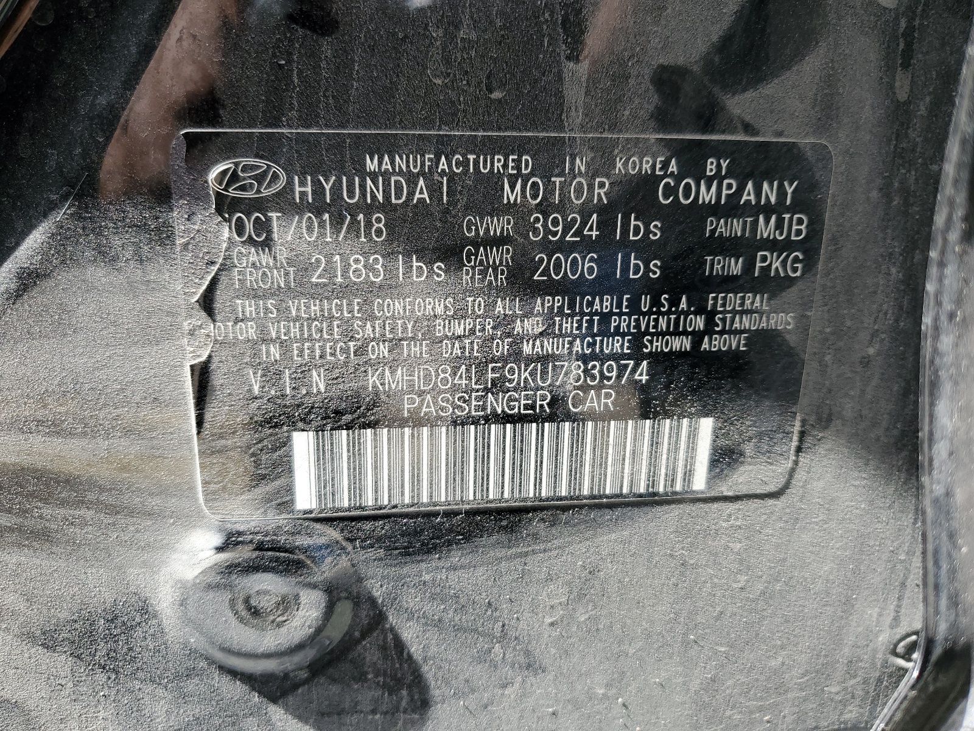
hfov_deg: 67.3
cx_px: 487
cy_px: 366
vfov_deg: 53.1
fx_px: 732
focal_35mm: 26
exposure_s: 1/312
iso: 50
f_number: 1.5
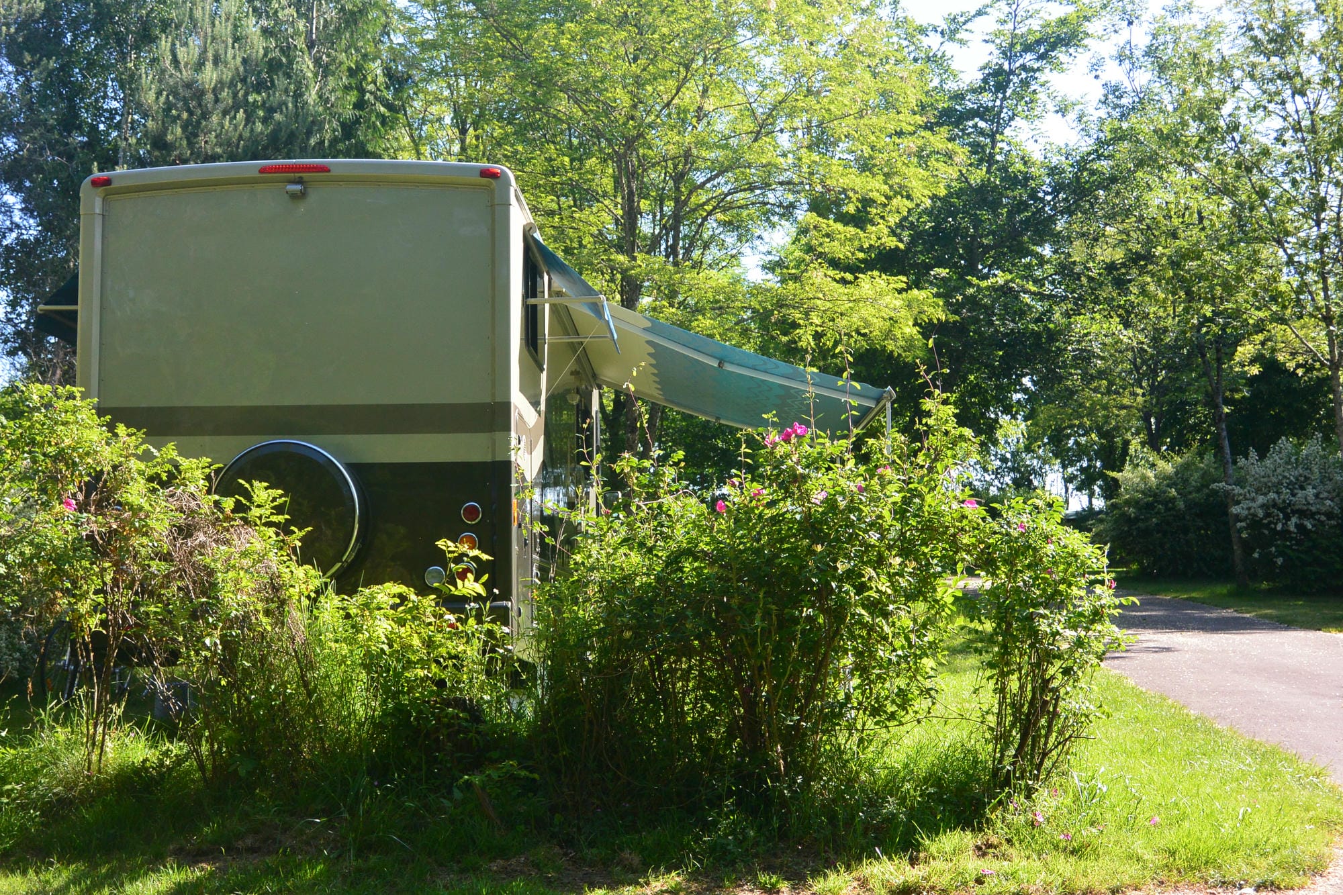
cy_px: 448
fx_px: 1716
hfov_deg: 42.7
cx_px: 672
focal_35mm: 46
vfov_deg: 29.2
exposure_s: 1/320
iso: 160
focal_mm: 17.1
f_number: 4.5
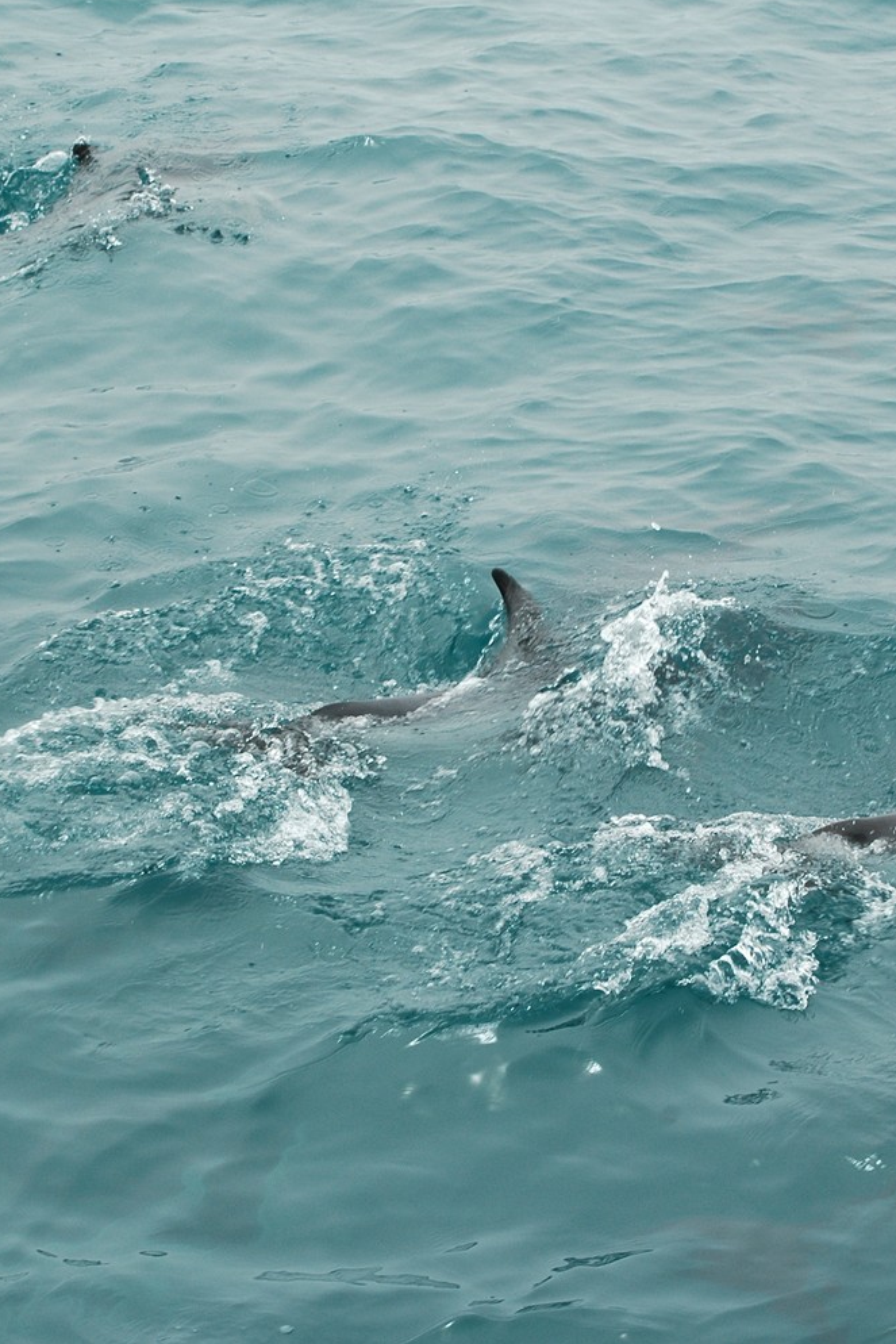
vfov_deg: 16.1
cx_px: 635
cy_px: 671
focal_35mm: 127
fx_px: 4739
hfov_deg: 10.8
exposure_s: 1/320
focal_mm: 56
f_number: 10
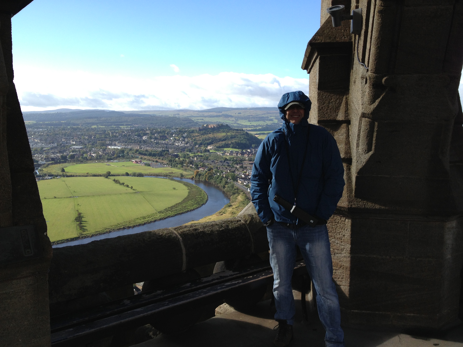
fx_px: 468
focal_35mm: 35
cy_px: 174
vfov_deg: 40.7
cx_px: 232
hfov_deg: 52.6
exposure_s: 1/951
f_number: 2.4
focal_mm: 4.28
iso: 50
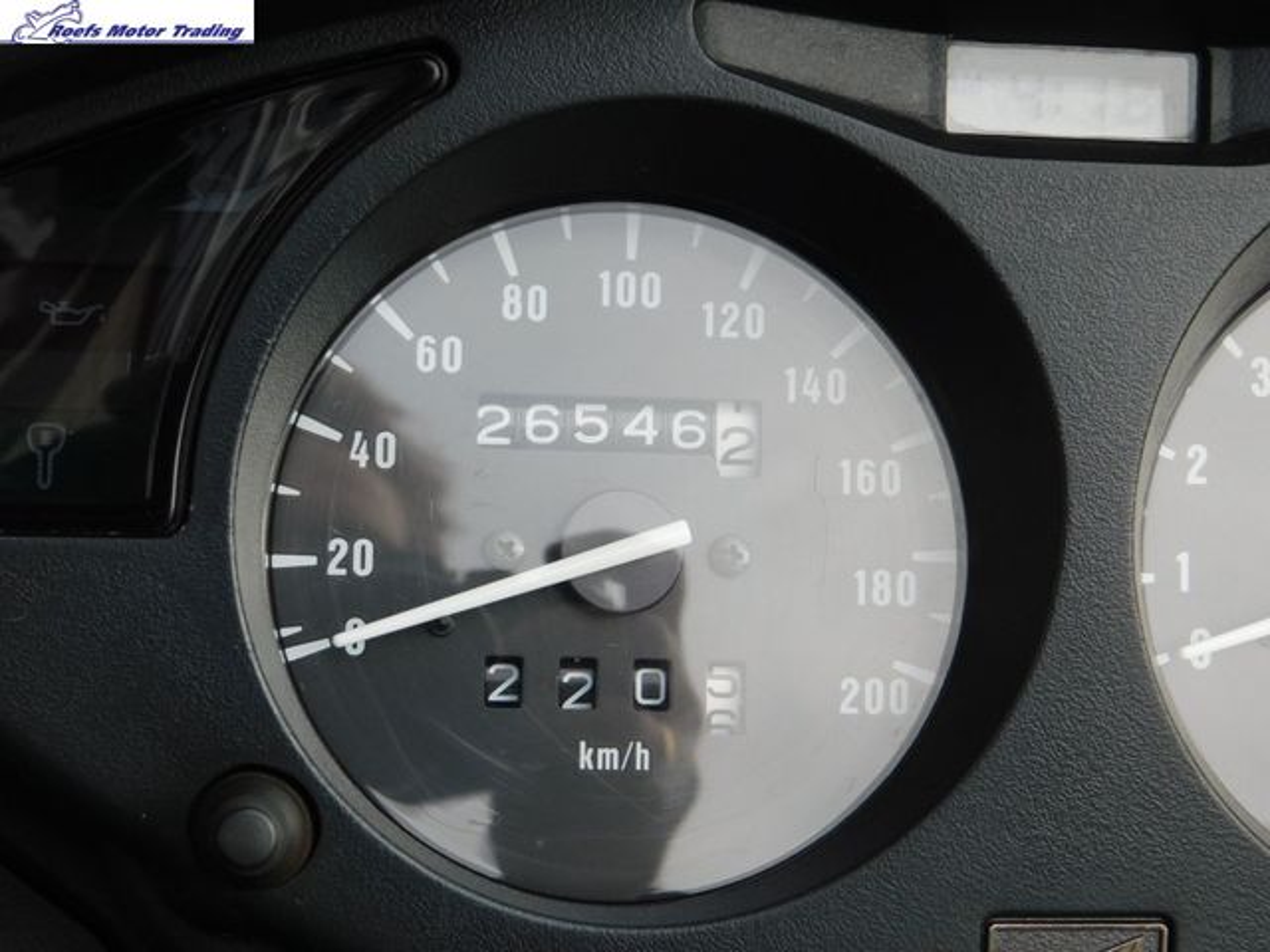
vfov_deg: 18.4
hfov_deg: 24.4
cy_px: 476
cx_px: 635
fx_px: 2935
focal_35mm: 80
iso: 125
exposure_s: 1/160
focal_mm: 14.2
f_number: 4.4
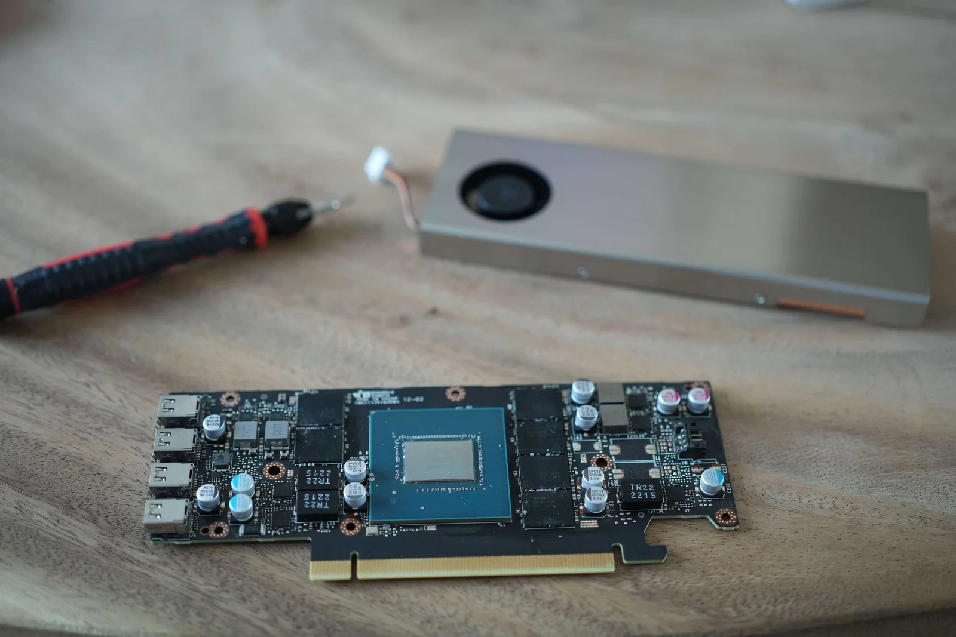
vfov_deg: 27.0
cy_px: 318
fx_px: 1328
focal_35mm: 50
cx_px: 478
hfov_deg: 39.6
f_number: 2.5
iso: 800
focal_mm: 50
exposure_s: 1/50
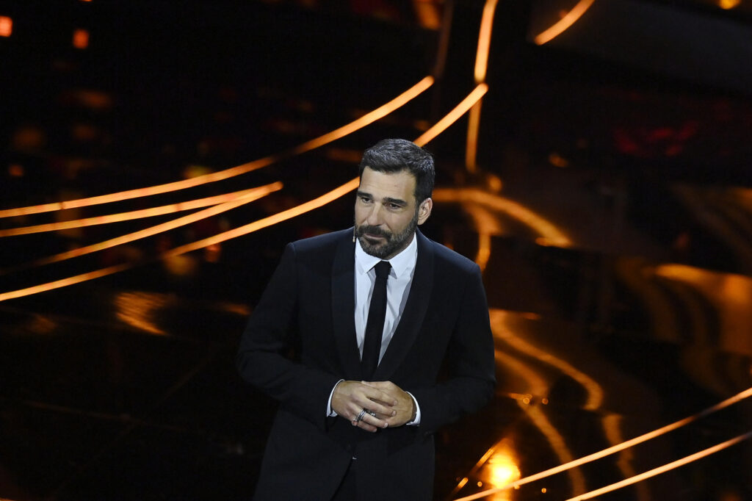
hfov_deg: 10.3
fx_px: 4176
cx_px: 376
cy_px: 250
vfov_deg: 6.9
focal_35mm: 200
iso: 4000
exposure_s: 1/800
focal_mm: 200
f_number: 2.8
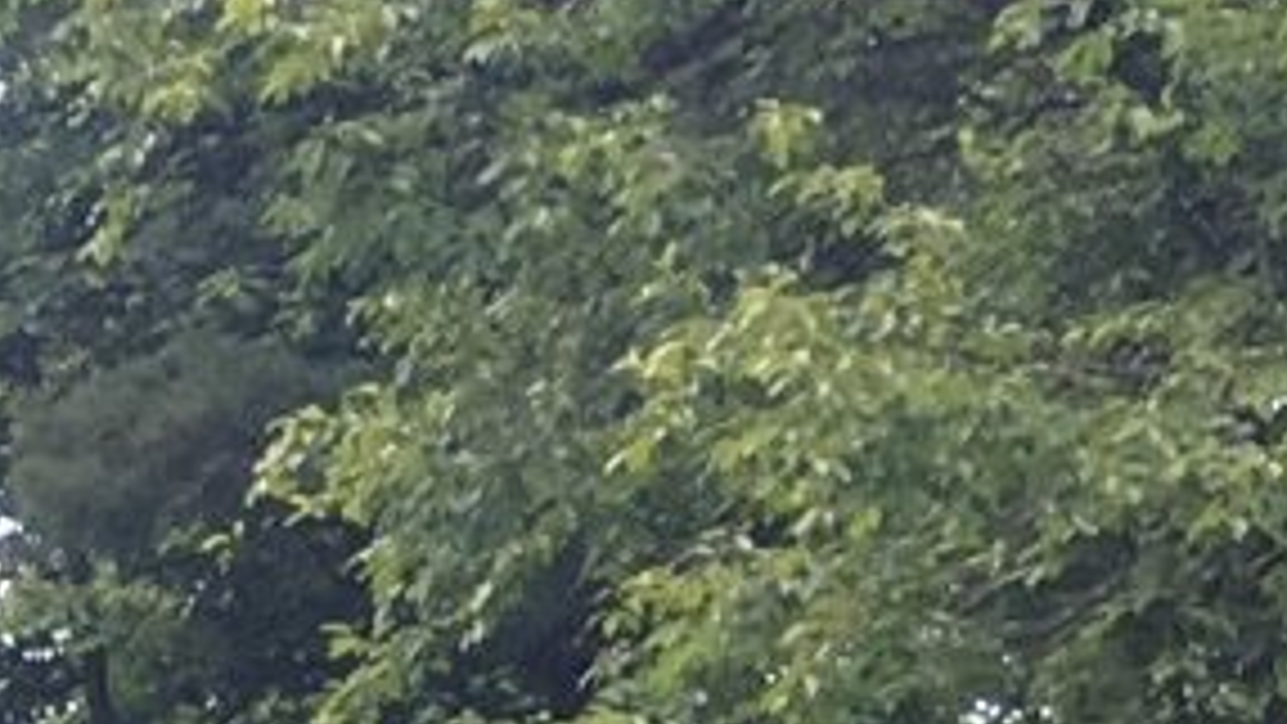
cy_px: 2329
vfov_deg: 5.1
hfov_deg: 8.1
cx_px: -2714
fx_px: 7612
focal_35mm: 223
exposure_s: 1/121
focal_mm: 4.15
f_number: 2.2
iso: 25
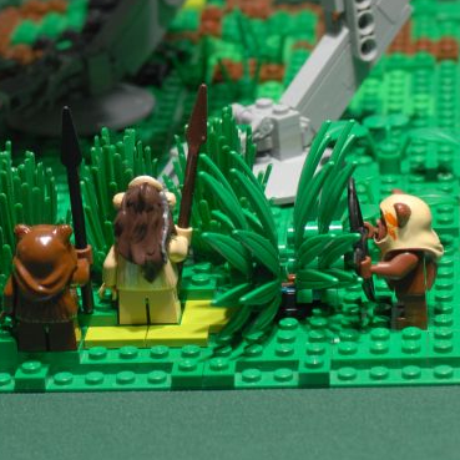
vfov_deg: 9.7
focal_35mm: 177
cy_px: -155
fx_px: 2661
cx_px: 90
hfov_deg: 9.9
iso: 200
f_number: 4.5
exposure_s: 1/250
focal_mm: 50
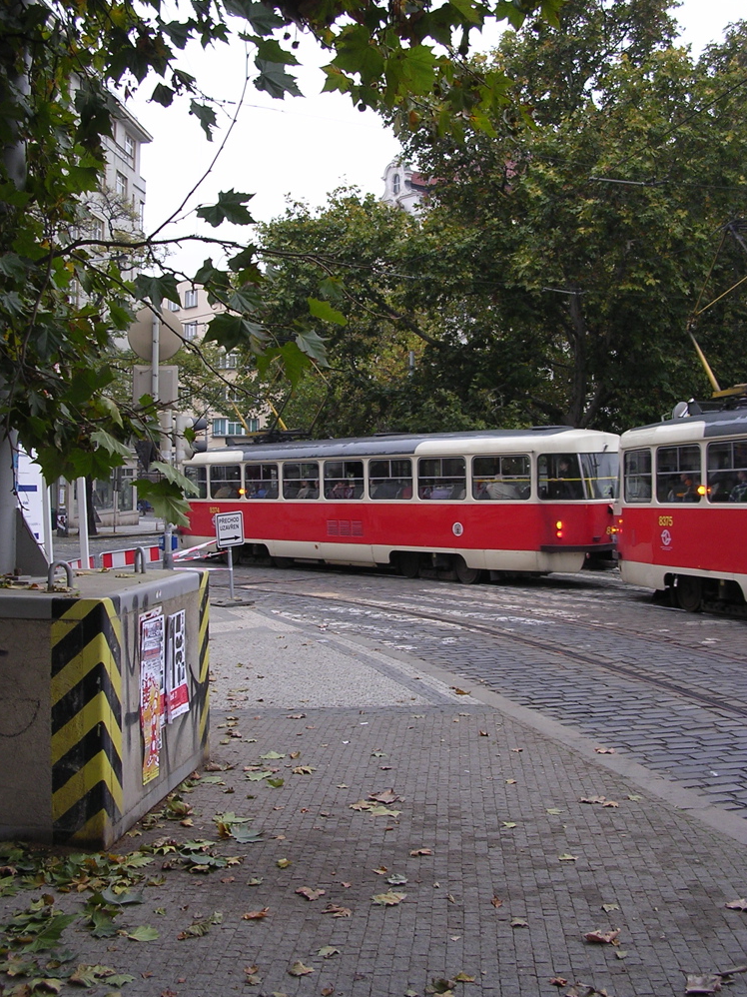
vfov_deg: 47.9
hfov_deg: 36.8
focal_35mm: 39
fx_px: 1123
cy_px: 491
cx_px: 370
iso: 100
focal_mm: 5.8
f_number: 2.8
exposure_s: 1/81
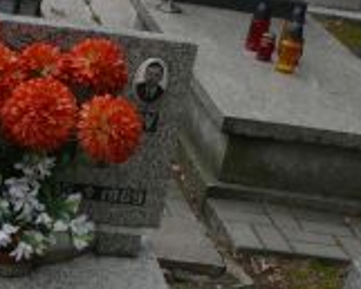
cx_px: -7
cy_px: 522
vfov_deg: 13.5
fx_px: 1090
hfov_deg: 18.3
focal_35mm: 102
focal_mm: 7.4
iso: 100
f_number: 4.5
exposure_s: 1/200
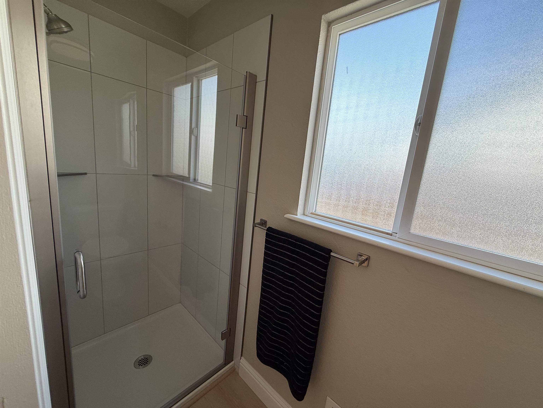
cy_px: 204
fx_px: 220
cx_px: 272
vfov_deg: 85.7
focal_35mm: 14
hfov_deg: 102.1
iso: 64
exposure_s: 1/143
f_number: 2.2
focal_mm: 2.22
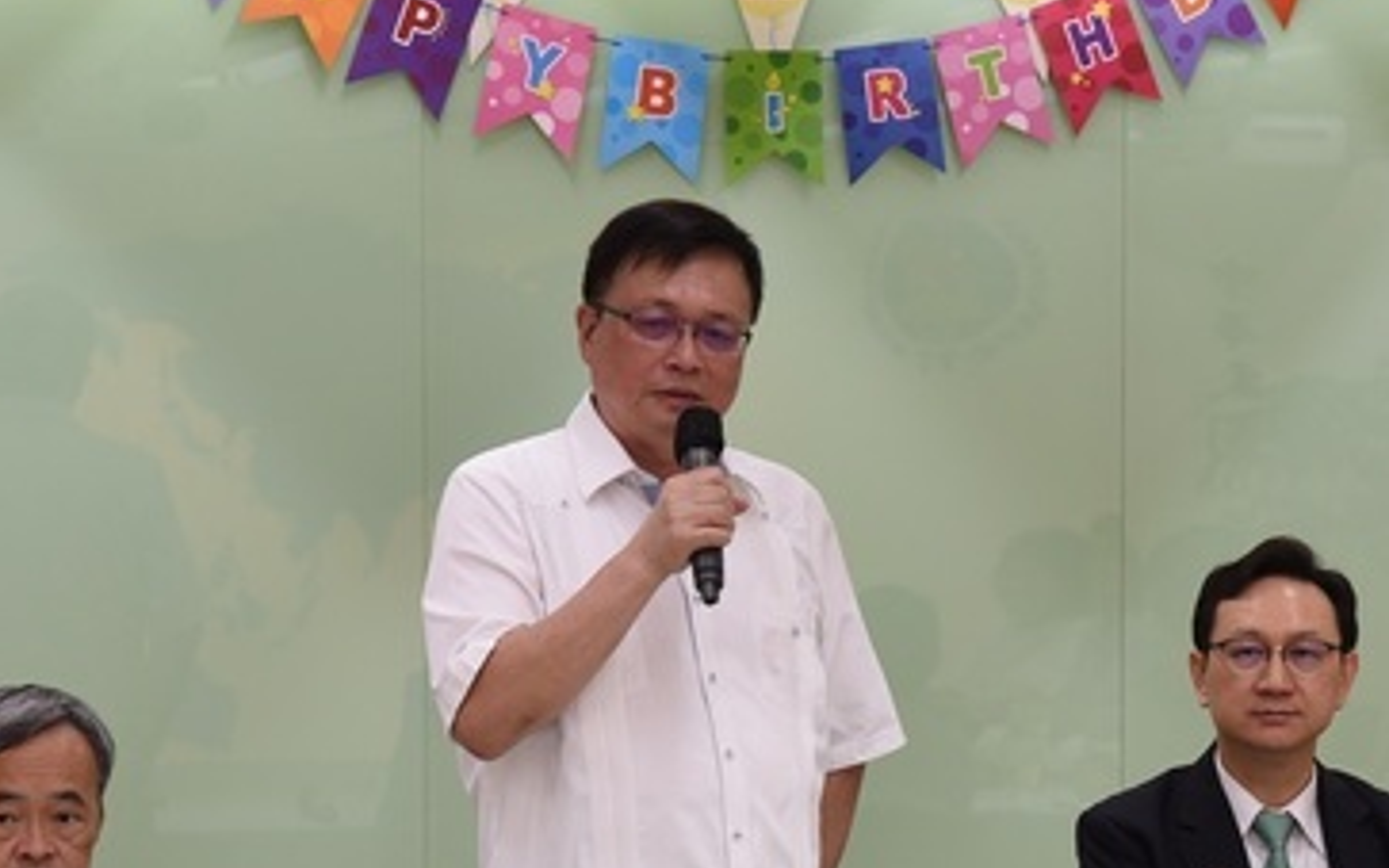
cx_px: 907
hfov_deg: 12.0
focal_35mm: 174
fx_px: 6588
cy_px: 700
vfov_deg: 7.5
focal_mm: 100
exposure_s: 1/100
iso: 1100
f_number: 6.3
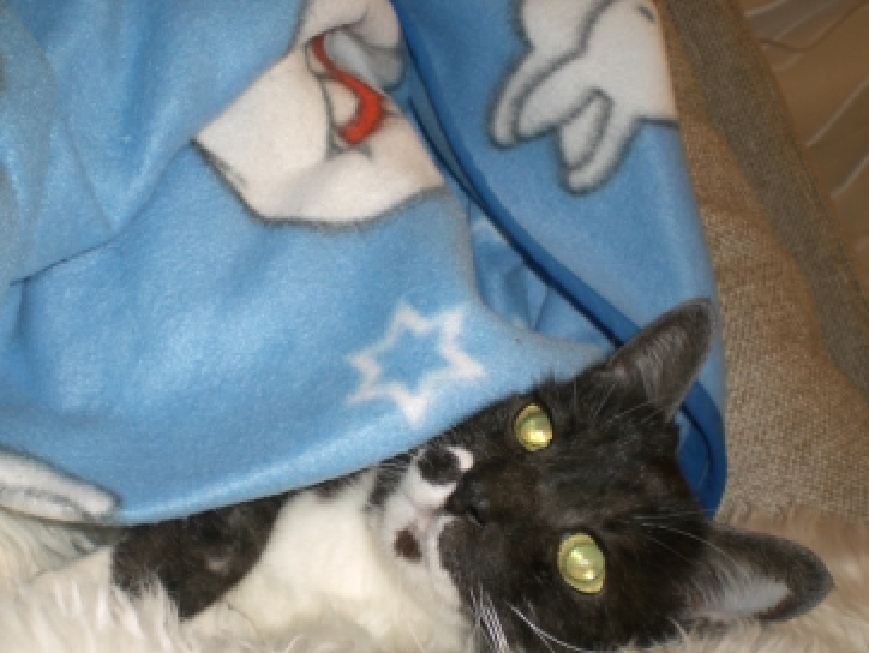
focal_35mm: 47
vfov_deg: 30.9
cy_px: 339
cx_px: 406
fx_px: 1181
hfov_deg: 40.4
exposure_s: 1/60
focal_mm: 6.3
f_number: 3.1
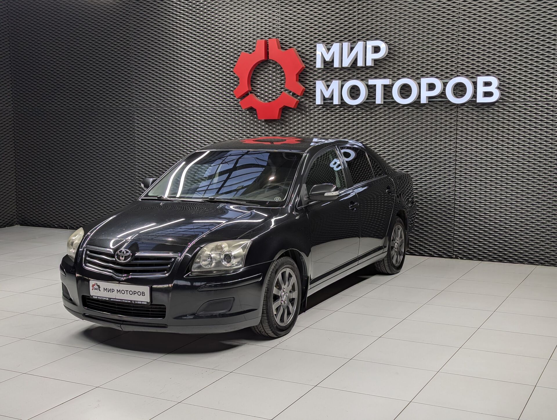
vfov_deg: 30.3
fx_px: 774
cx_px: 278
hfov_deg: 39.6
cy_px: 210
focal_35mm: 48
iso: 42
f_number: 1.85
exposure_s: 1/123
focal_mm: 6.81
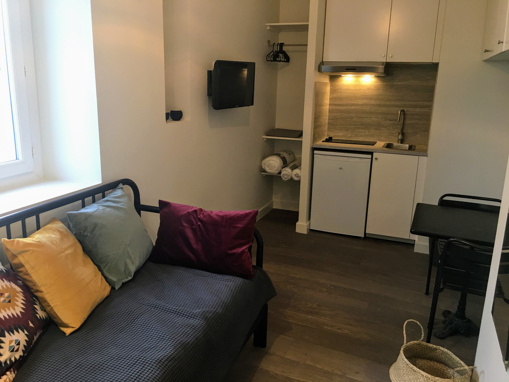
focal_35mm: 29
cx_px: 254
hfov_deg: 61.7
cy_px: 191
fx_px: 426
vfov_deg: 48.2
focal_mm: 4.15
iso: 50
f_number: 2.2
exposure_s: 1/17
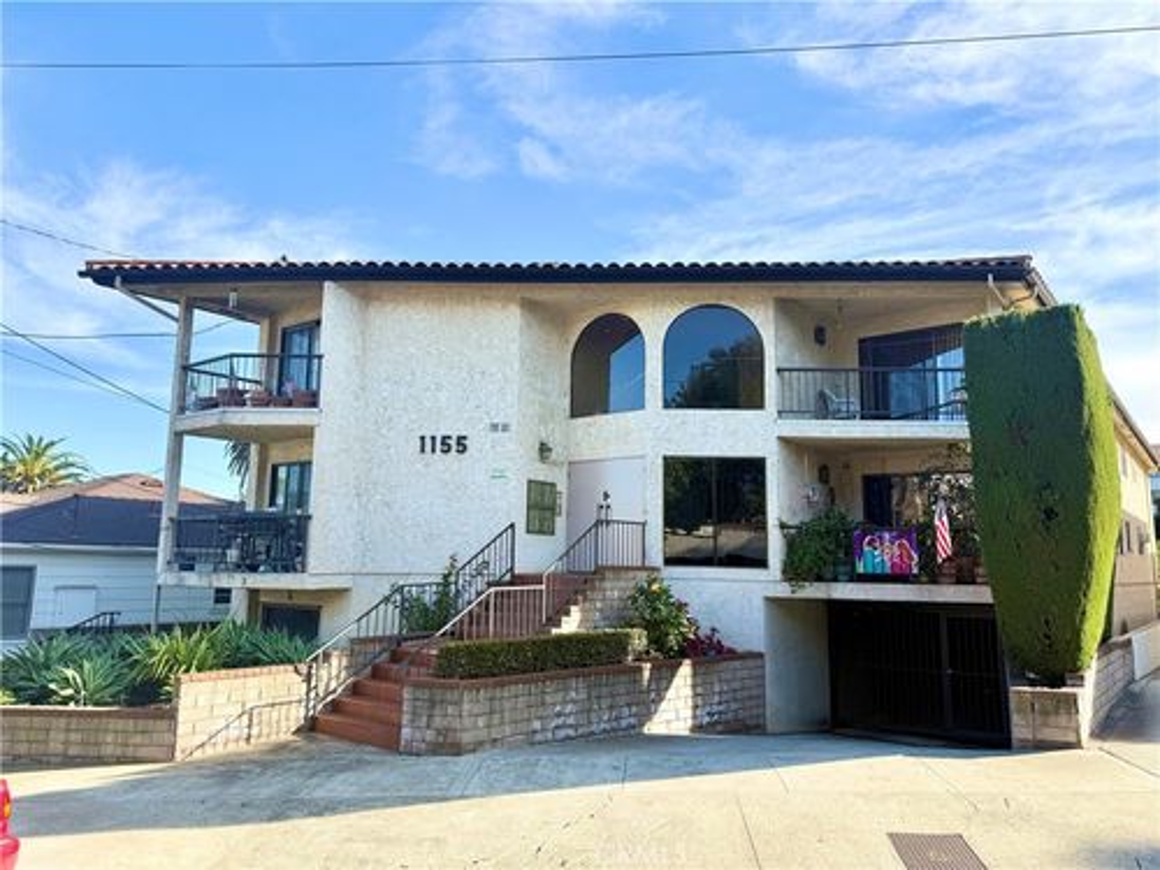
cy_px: 435
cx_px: 580
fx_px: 804
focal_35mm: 24
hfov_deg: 71.6
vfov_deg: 56.8
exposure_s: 1/2299
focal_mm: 6.76
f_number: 1.78
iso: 80
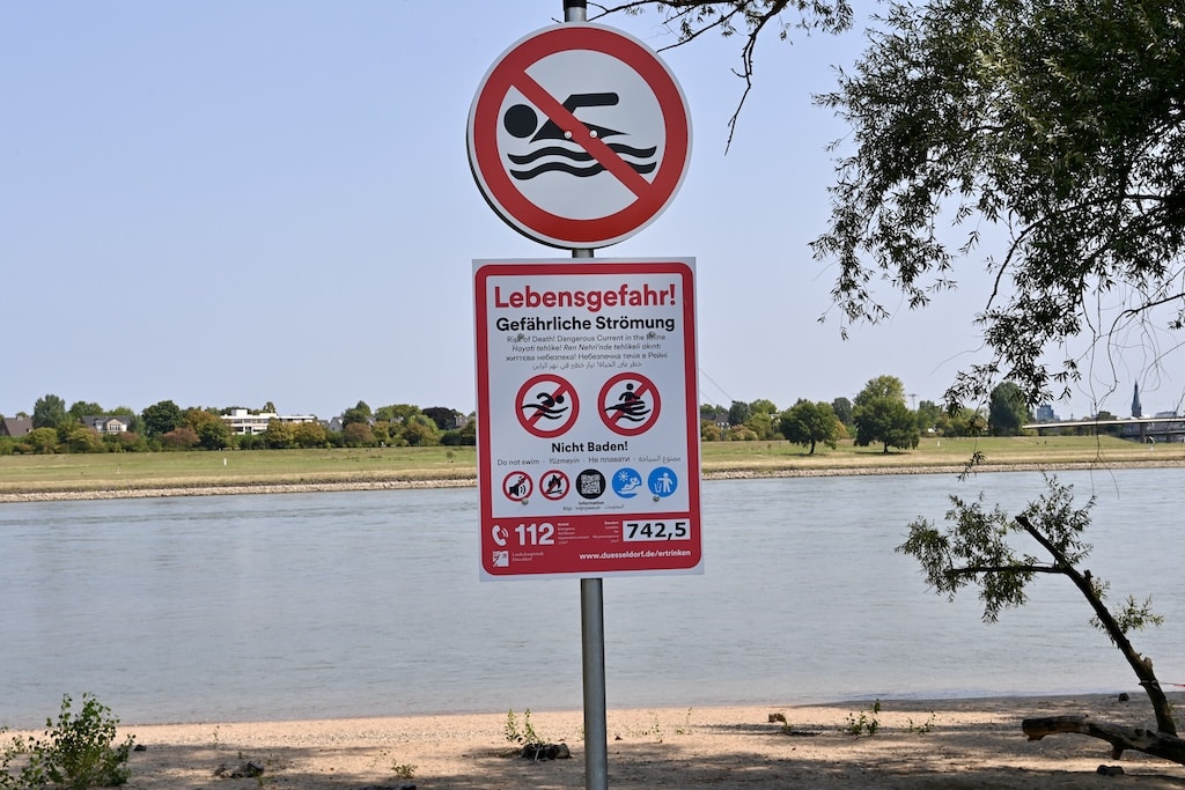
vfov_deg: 26.0
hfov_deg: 38.2
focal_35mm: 52
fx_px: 1712
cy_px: 395
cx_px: 592
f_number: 13
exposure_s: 1/100
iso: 100
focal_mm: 52
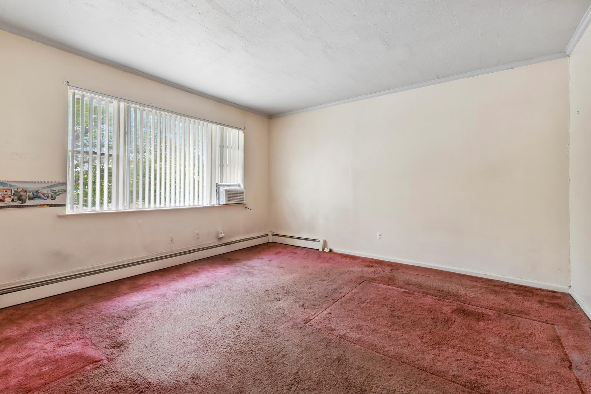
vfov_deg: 77.3
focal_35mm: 15
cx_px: 296
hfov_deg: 100.4
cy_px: 197
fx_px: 246
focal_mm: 15
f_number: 14
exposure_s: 1/13
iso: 640
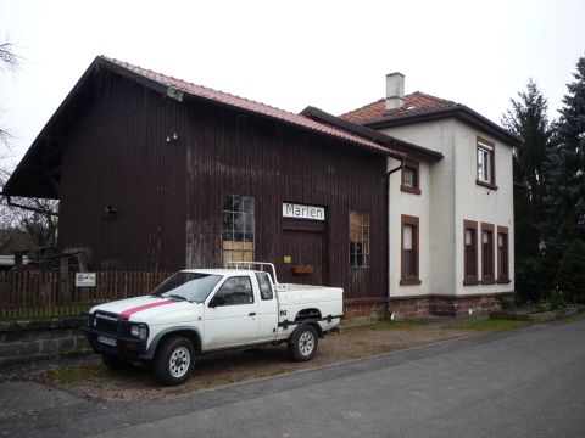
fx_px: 541
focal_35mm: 32
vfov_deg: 44.2
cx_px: 292
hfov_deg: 56.8
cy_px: 219
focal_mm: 5.2
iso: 100
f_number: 4
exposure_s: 1/160
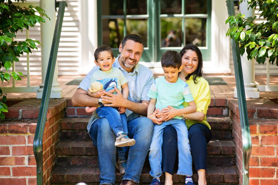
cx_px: 135
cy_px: 98
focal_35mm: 113
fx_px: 873
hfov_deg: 18.1
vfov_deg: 12.1
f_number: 2.8
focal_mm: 105
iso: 125
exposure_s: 1/250
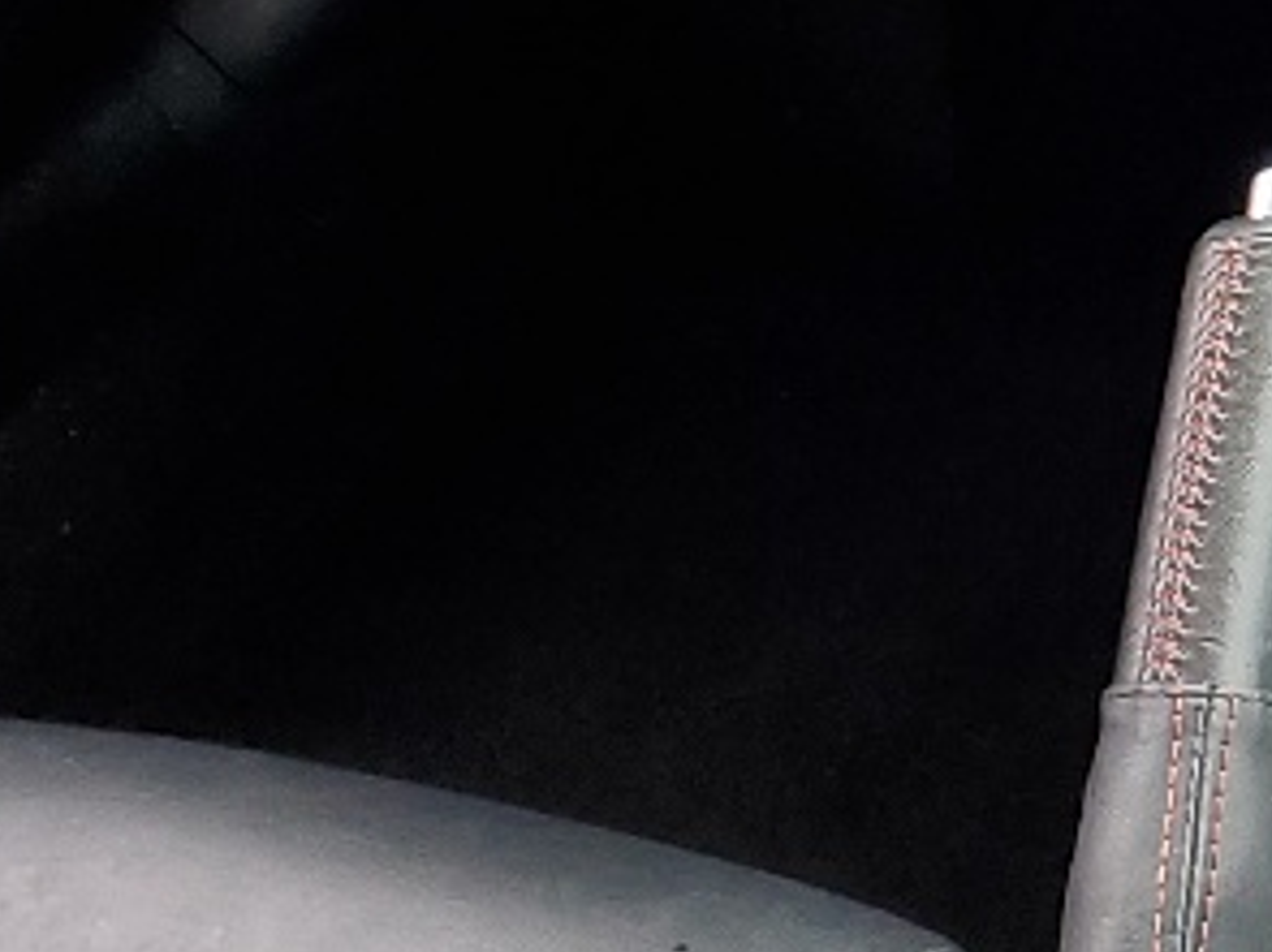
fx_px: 5179
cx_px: 2229
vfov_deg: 10.4
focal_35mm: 141
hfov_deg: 12.8
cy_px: 30
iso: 57
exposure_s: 1/60.2
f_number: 1.5
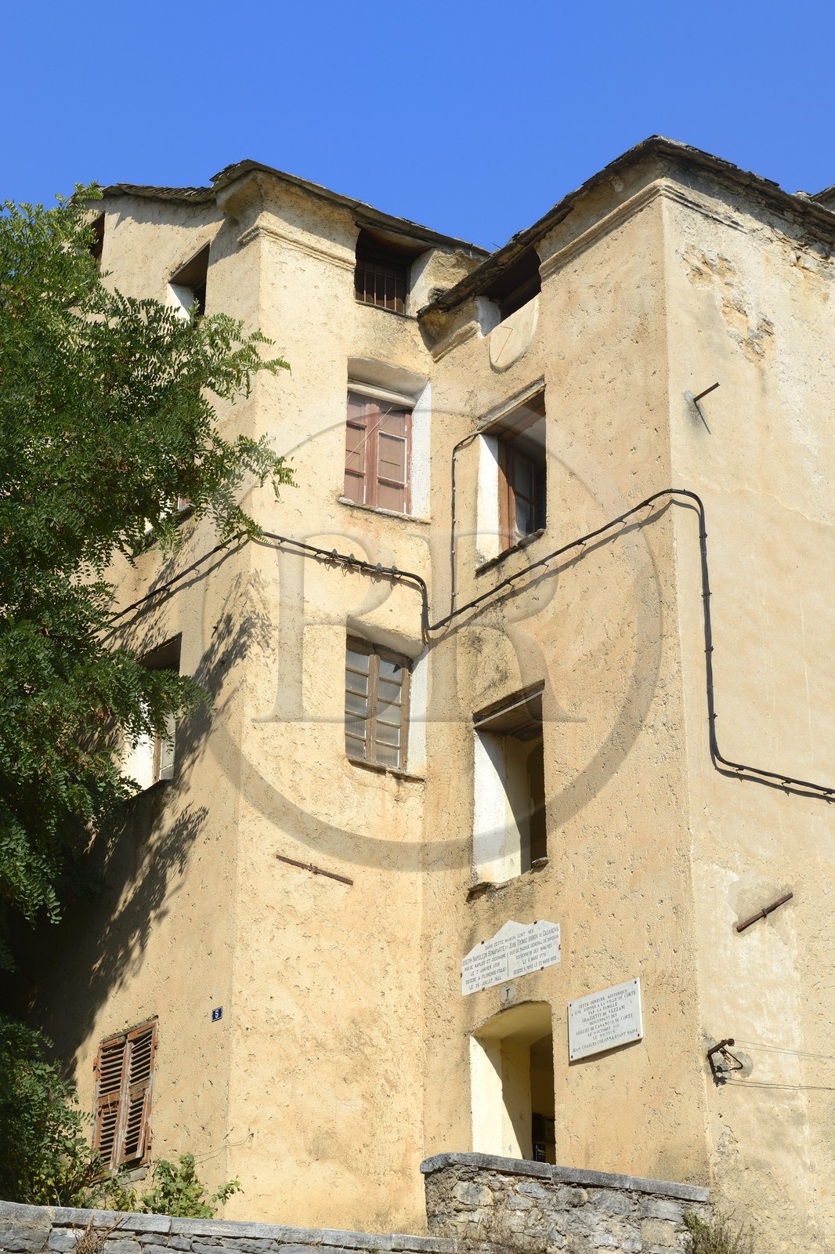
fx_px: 2436
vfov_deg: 28.8
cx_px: 418
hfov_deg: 19.4
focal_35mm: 70
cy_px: 627
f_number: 13
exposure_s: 1/200
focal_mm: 70
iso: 200
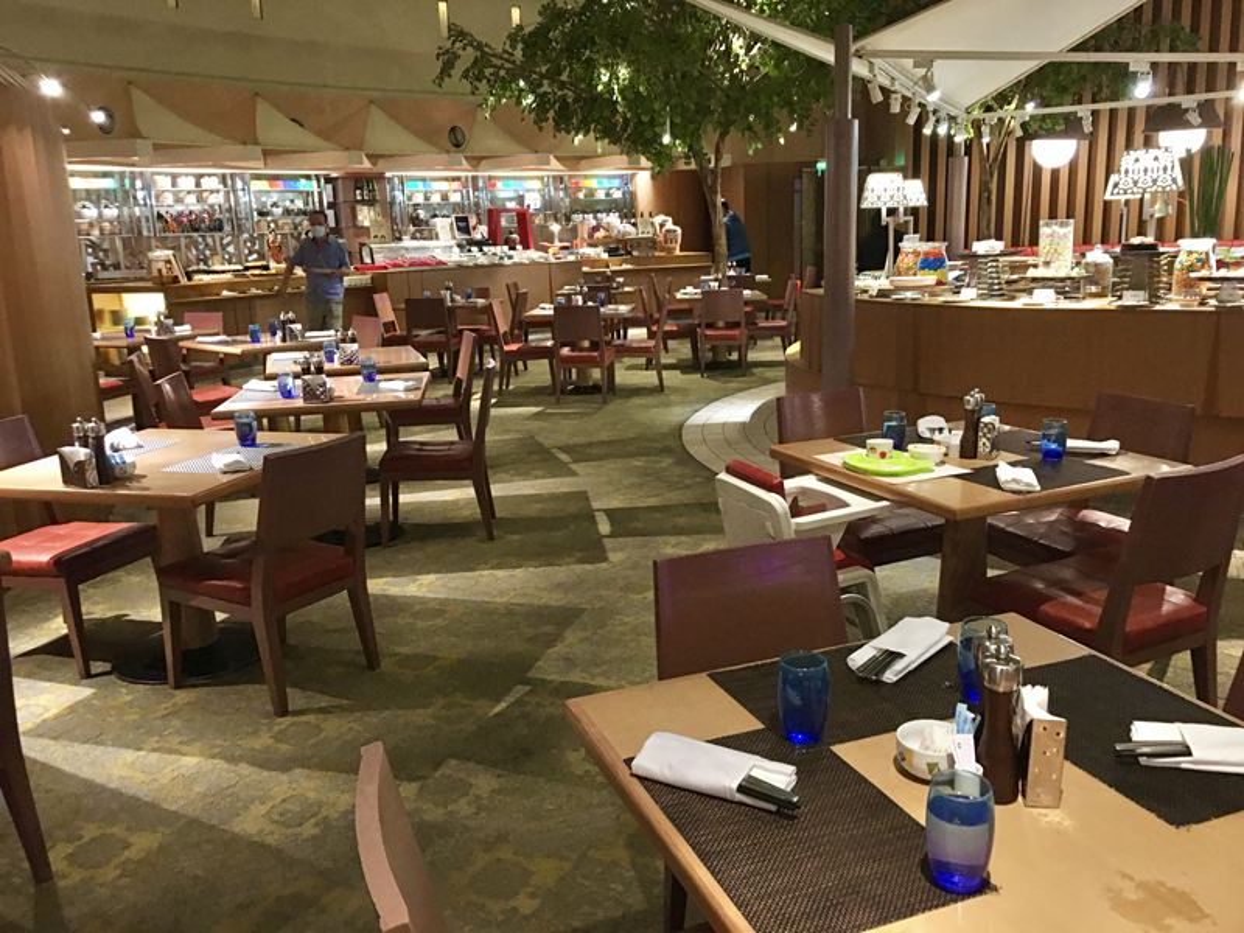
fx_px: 1042
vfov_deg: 48.2
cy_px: 466
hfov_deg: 61.7
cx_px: 622
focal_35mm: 29
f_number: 2.2
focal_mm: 4.15
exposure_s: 1/4
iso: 64
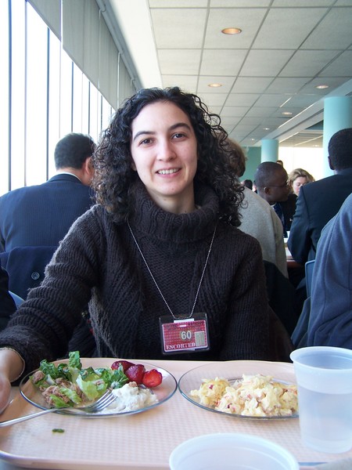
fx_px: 515
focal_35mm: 38
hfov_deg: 37.7
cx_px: 176
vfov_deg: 49.0
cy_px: 235
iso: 100
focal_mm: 6.3
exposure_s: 1/30
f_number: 2.8
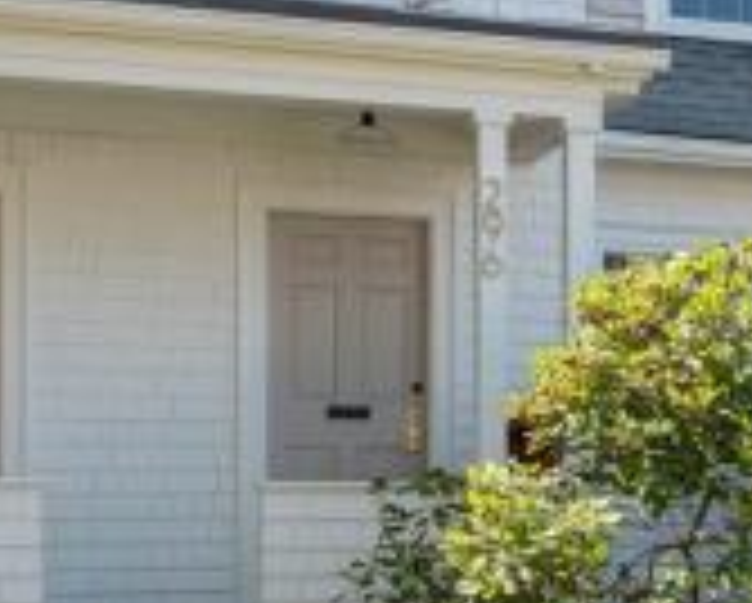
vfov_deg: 16.9
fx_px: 2028
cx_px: 829
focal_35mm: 91
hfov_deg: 20.1
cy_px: 266
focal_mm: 24
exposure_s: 1/100
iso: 400
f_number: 14
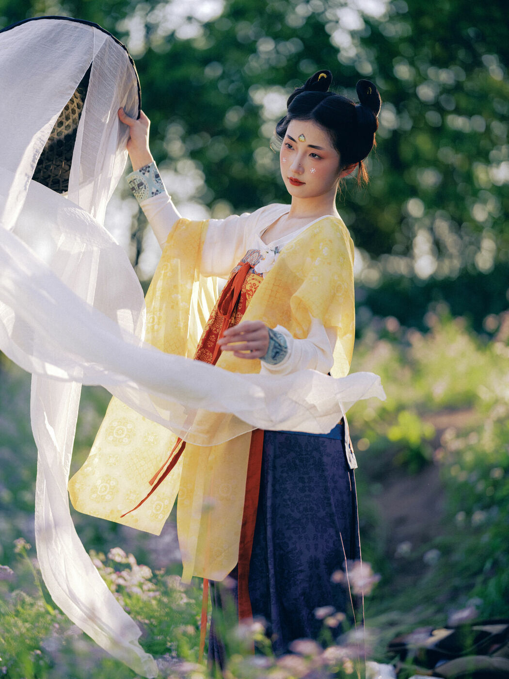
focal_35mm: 87
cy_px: 340
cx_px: 254
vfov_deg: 22.5
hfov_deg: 17.0
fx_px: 1706
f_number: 2
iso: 200
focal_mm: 110
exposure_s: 1/1600
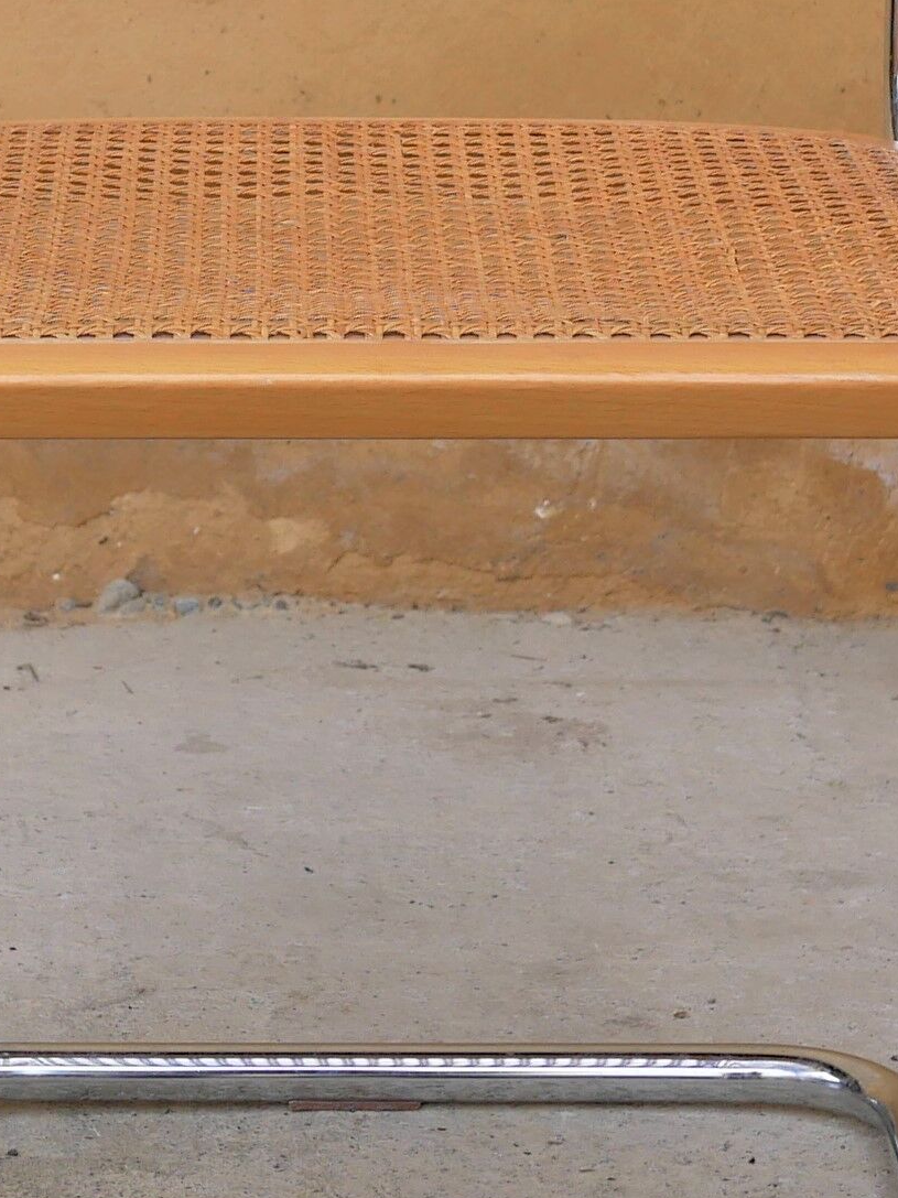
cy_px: 165
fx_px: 5847
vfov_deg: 11.6
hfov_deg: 8.8
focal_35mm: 169
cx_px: 366
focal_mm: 20
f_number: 3.5
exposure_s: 1/320
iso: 200
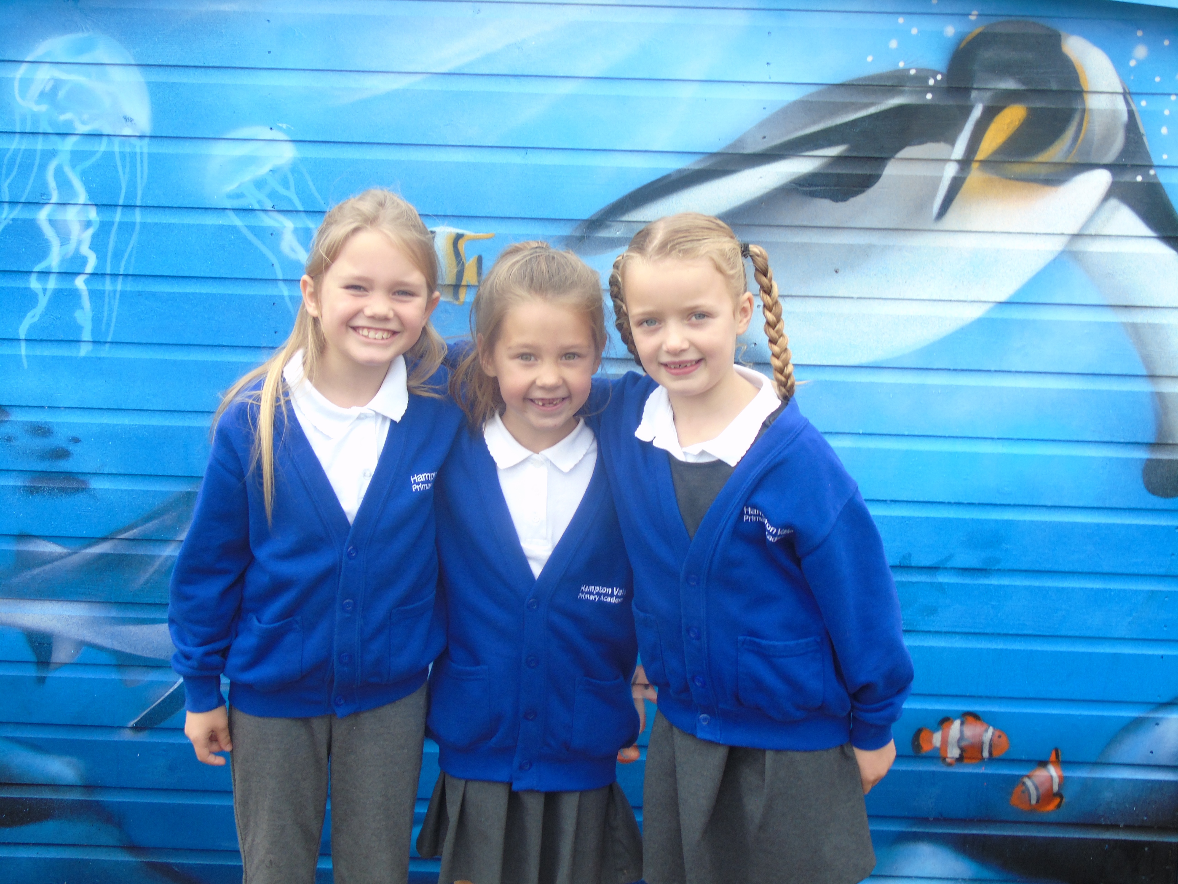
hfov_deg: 41.2
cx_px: 589
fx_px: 1565
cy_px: 442
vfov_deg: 31.5
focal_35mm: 46
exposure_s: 1/30
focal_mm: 8.2
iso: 80
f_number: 4.1
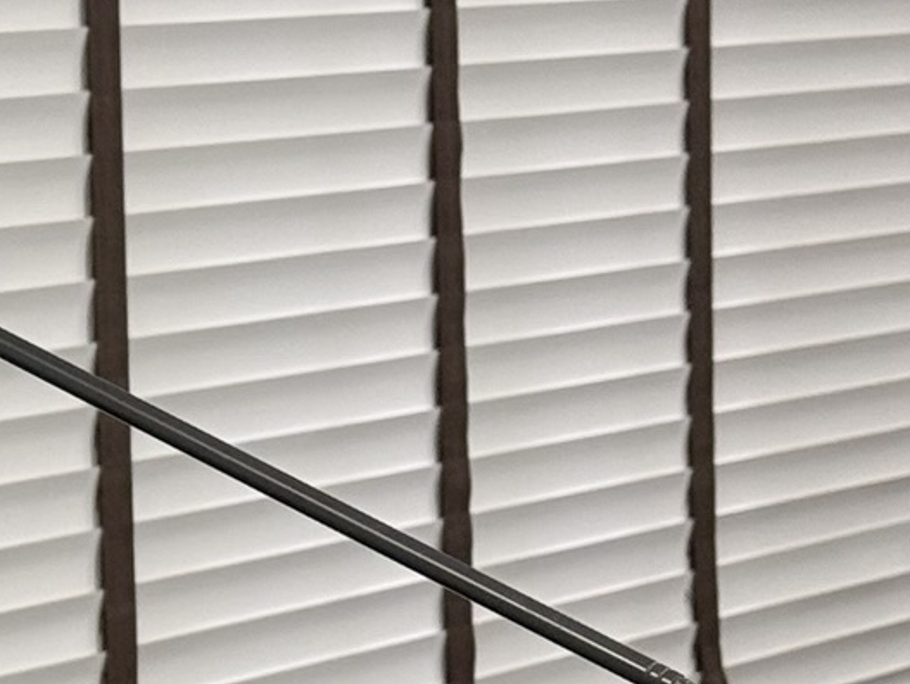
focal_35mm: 182
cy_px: 613
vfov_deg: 8.1
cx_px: -591
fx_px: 4788
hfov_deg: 10.4
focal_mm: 6.76
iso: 160
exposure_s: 1/60
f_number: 1.78
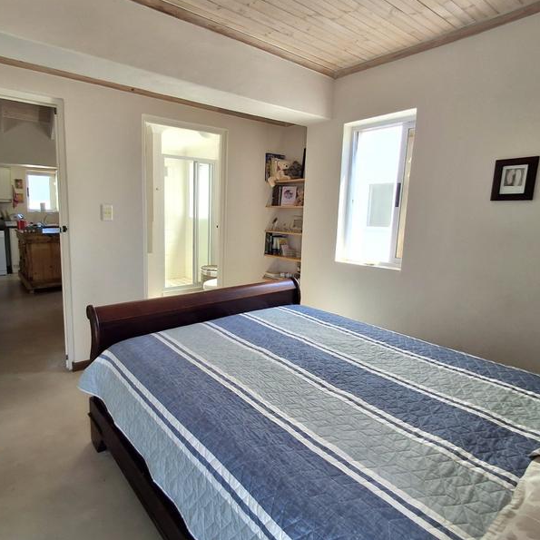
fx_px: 335
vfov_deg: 77.7
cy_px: 269
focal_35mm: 19
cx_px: 221
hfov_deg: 77.0
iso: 40
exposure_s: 1/196
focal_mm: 1.64
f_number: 2.2
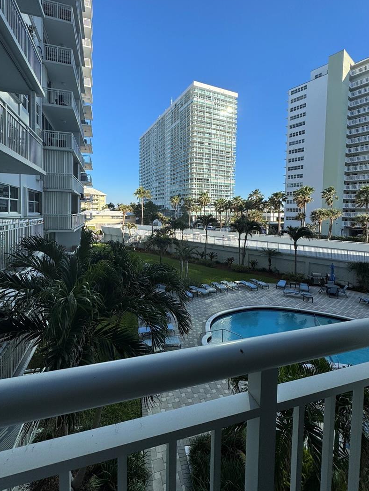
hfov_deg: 78.0
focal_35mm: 16
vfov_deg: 94.2
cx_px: 169
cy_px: 222
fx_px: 227
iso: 50
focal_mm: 2.22
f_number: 2.2
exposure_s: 1/1178
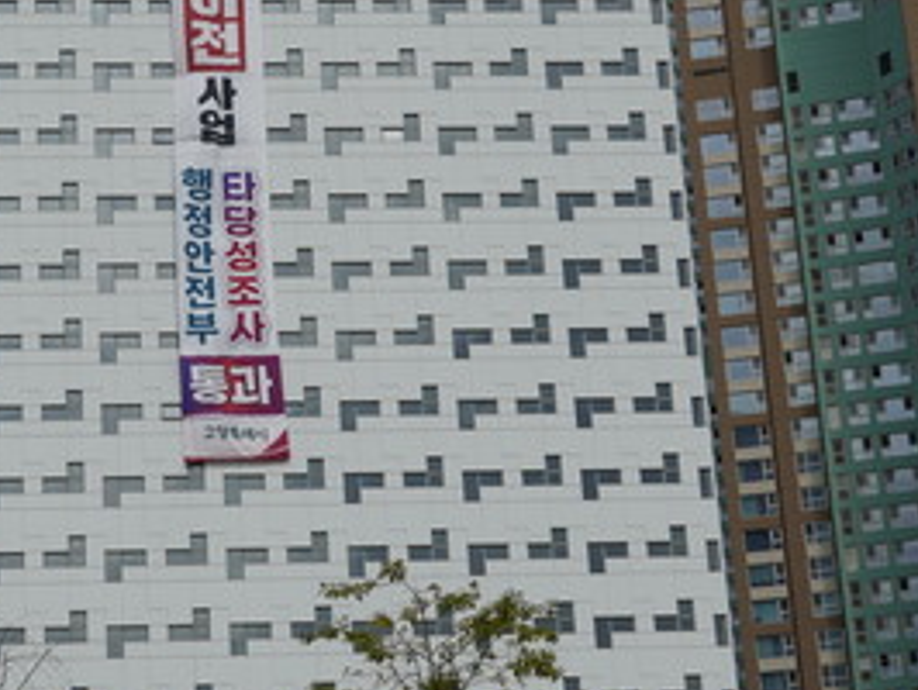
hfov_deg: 18.7
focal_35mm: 104
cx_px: 211
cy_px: 245
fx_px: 2761
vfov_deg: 14.2
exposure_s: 1/1250
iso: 125
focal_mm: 32
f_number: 6.3
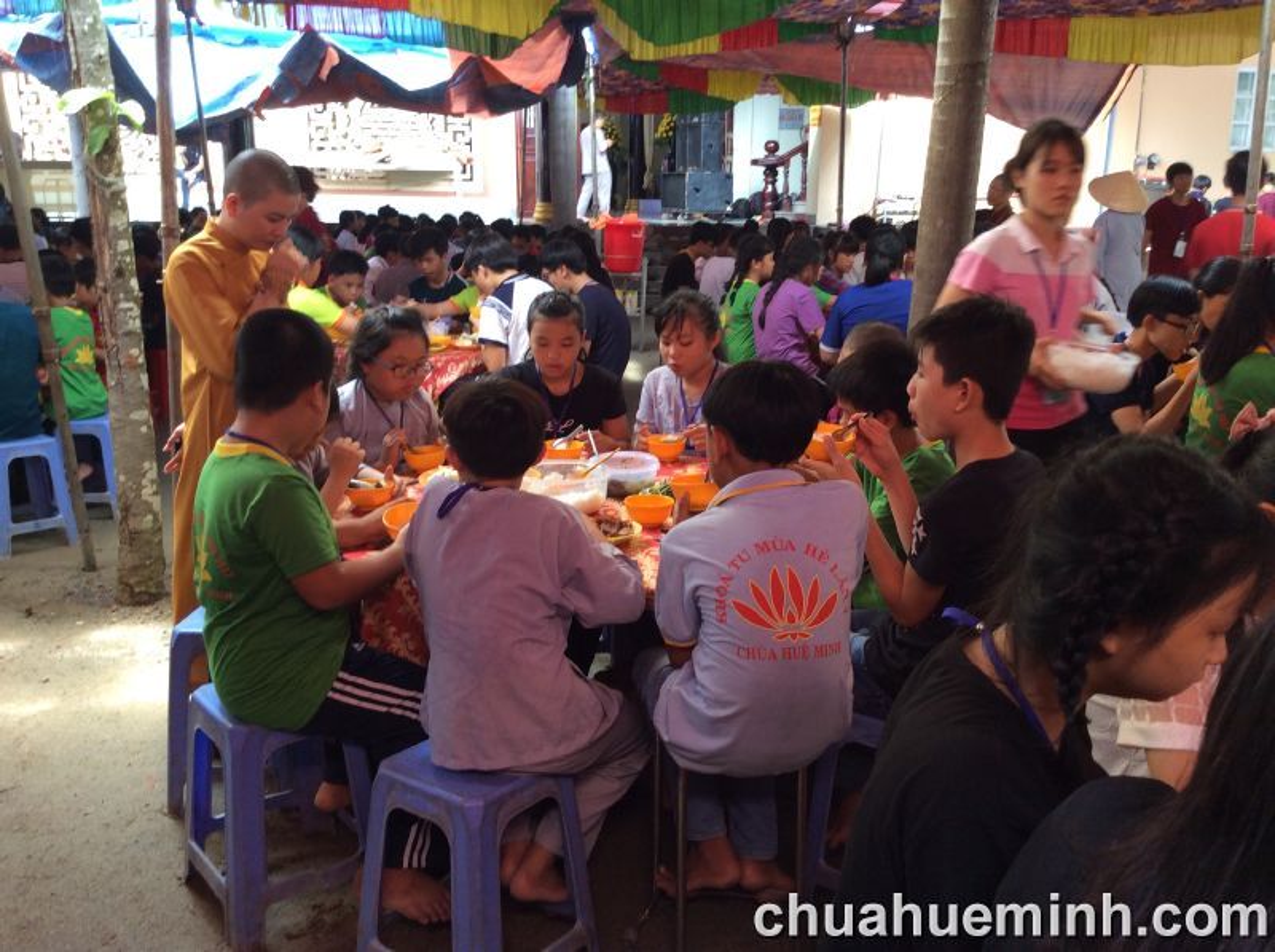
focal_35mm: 32
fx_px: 1177
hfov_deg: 56.9
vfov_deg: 44.0
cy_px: 476
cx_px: 638
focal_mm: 3.3
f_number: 2.4
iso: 50
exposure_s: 1/25
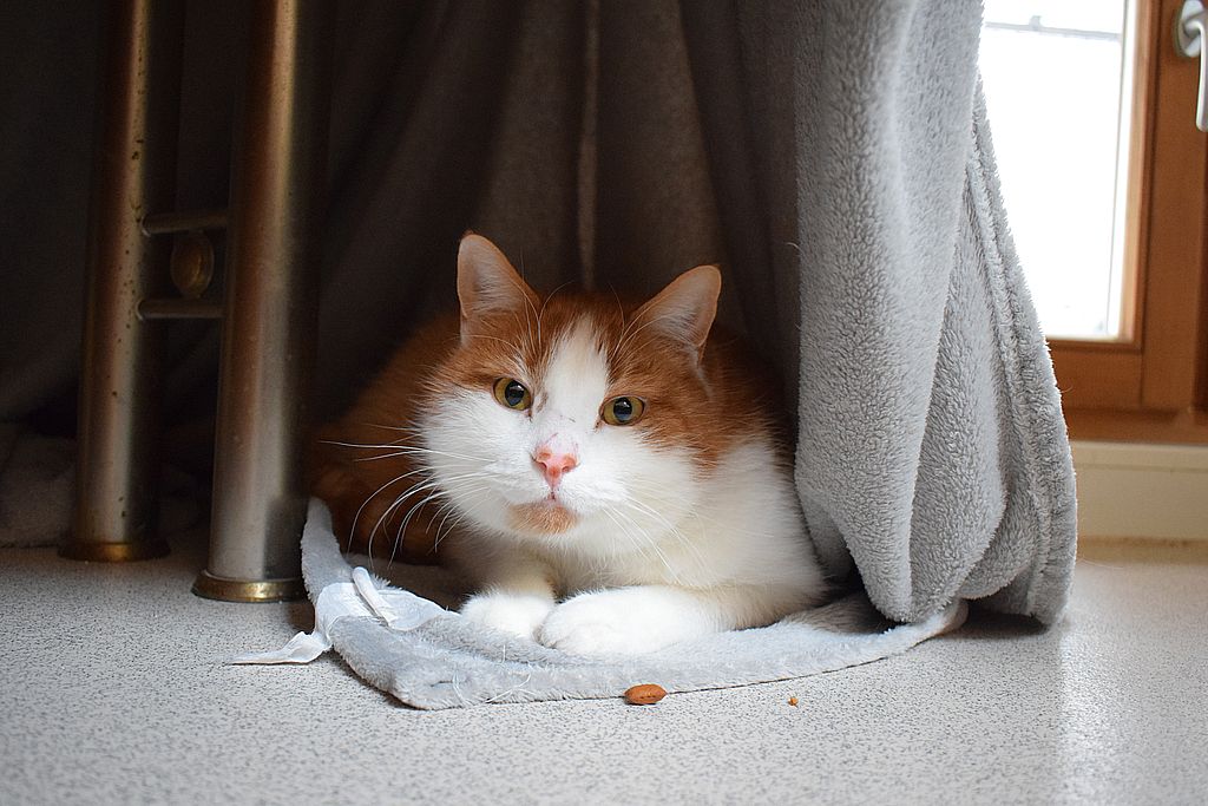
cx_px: 604
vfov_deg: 40.0
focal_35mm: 33
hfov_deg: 57.2
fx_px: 1107
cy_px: 403
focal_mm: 22
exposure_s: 1/60
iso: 3200
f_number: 3.8
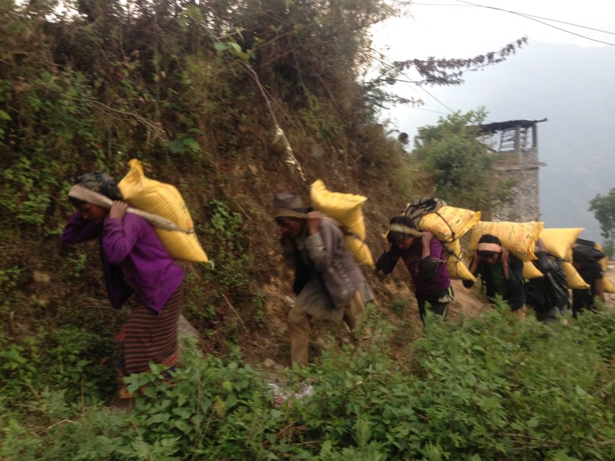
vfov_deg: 42.9
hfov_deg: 55.4
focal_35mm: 33
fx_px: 586
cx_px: 308
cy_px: 230
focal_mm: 4.12
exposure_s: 1/20
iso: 125
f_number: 2.4
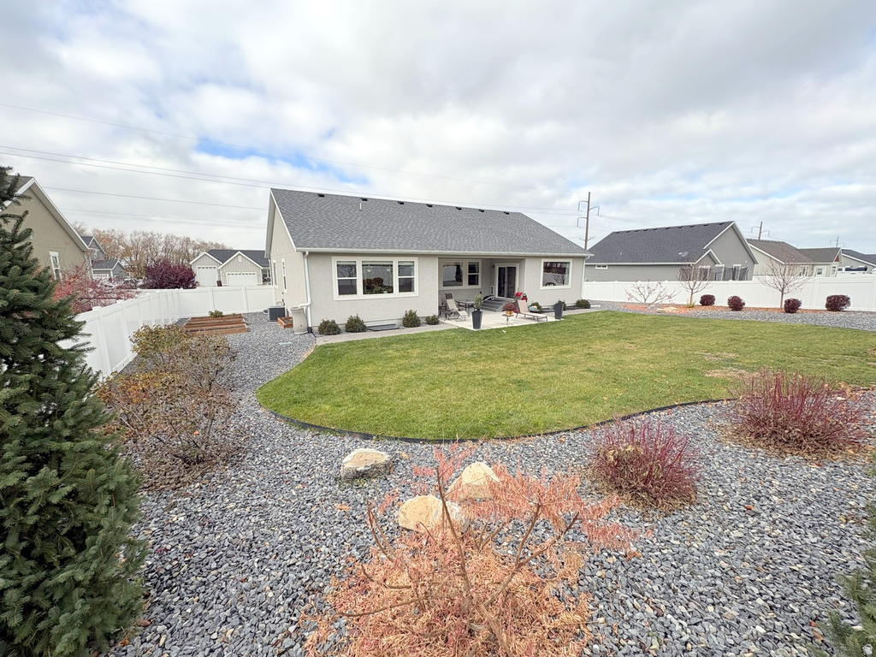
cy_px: 328
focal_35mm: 14
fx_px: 354
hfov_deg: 102.1
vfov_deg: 85.7
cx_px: 438
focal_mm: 2.22
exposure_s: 1/707
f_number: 2.2
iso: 40
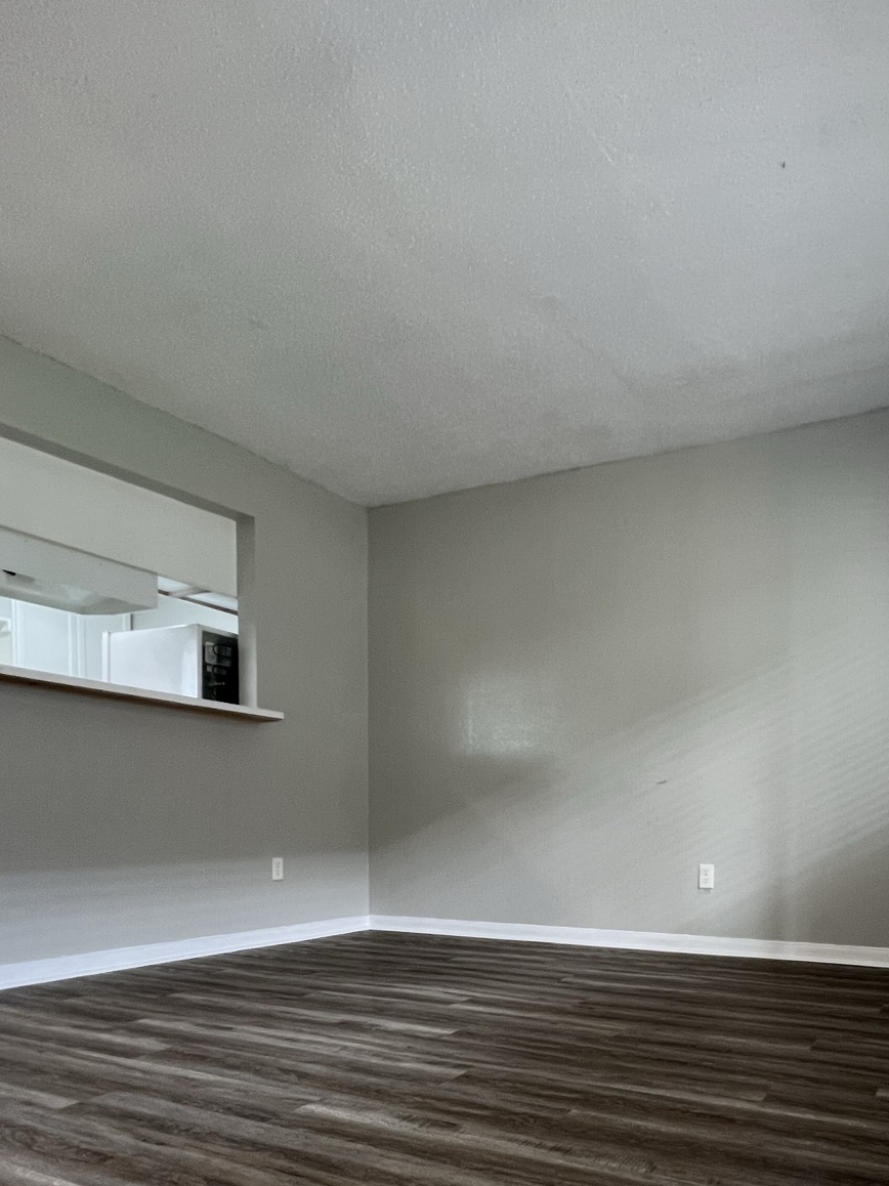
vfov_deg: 69.9
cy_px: 862
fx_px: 788
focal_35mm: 23
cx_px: 601
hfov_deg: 57.4
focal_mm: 1.57
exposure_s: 1/60
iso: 200
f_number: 1.8
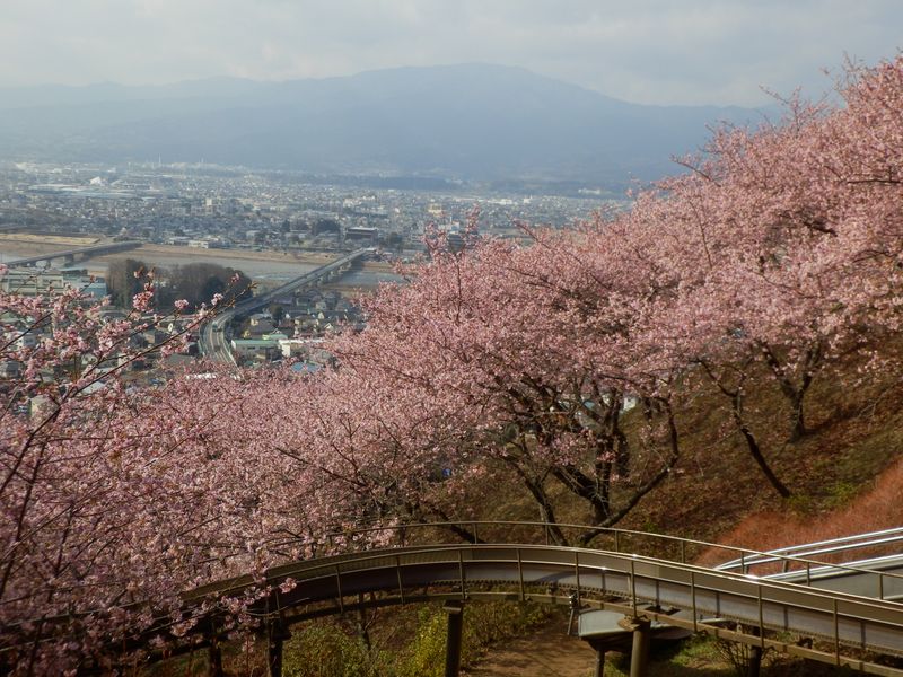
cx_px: 452
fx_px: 1148
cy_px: 338
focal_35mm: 44
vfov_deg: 32.9
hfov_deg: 42.9
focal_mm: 7.9
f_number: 4.2
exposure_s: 1/640
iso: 80
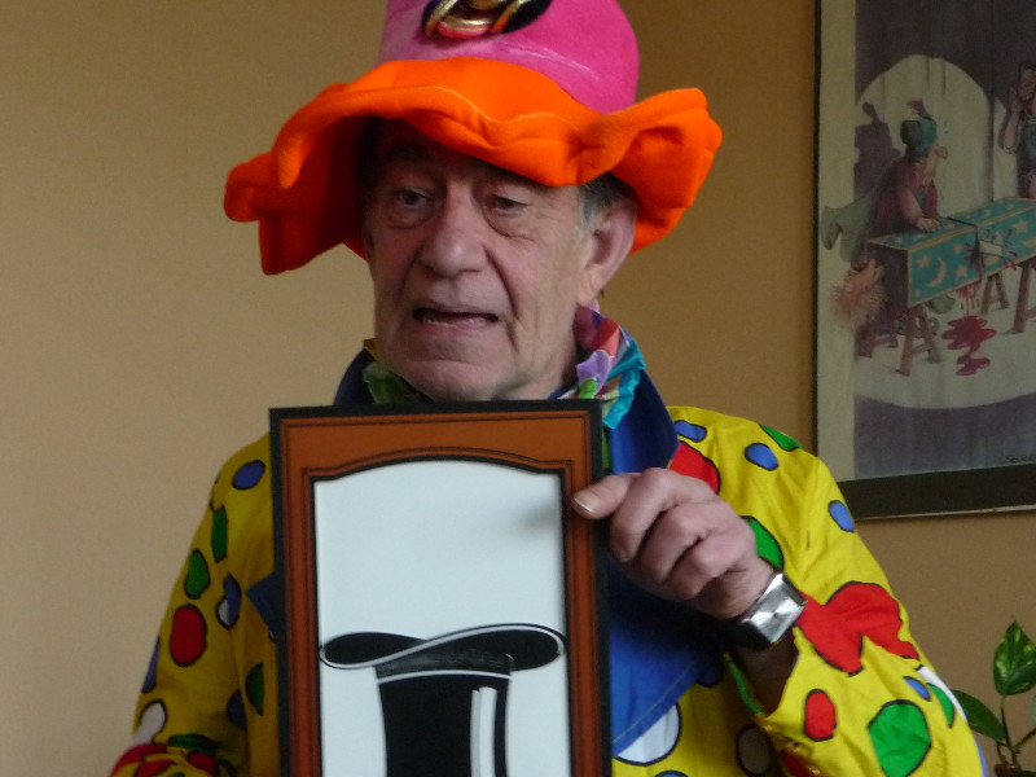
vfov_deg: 14.9
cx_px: 518
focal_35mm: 99
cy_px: 388
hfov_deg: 19.8
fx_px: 2963
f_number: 4.6
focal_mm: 13.1
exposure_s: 1/15
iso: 400
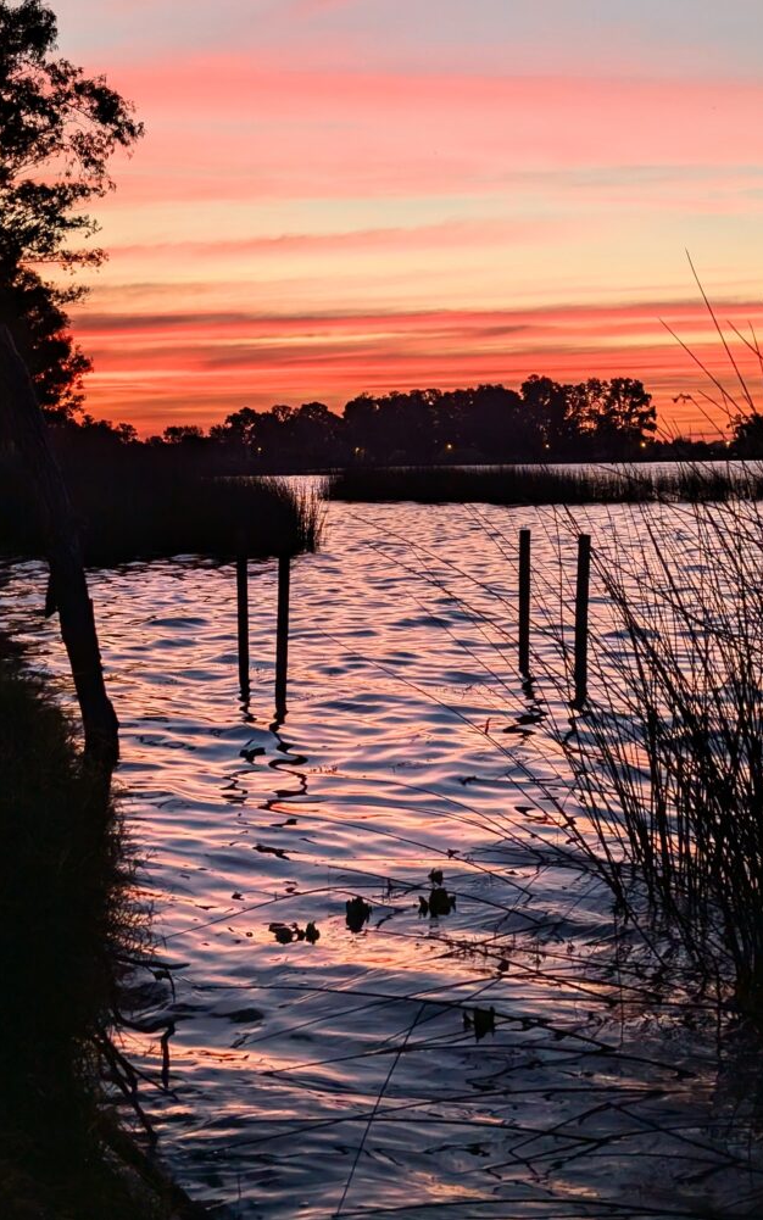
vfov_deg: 38.2
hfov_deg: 24.4
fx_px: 1763
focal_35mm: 53
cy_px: 601
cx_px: 386
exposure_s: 1/181
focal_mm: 6.9
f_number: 1.68
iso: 192
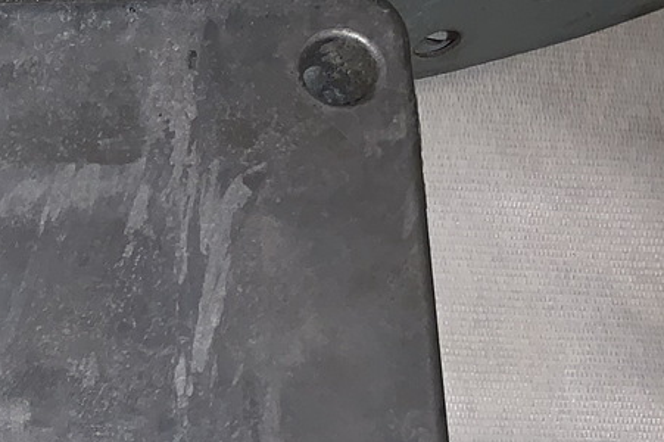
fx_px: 1659
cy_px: 734
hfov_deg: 19.0
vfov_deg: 13.9
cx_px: -420
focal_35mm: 90
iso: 25
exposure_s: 1/41
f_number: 1.8
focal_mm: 4.25
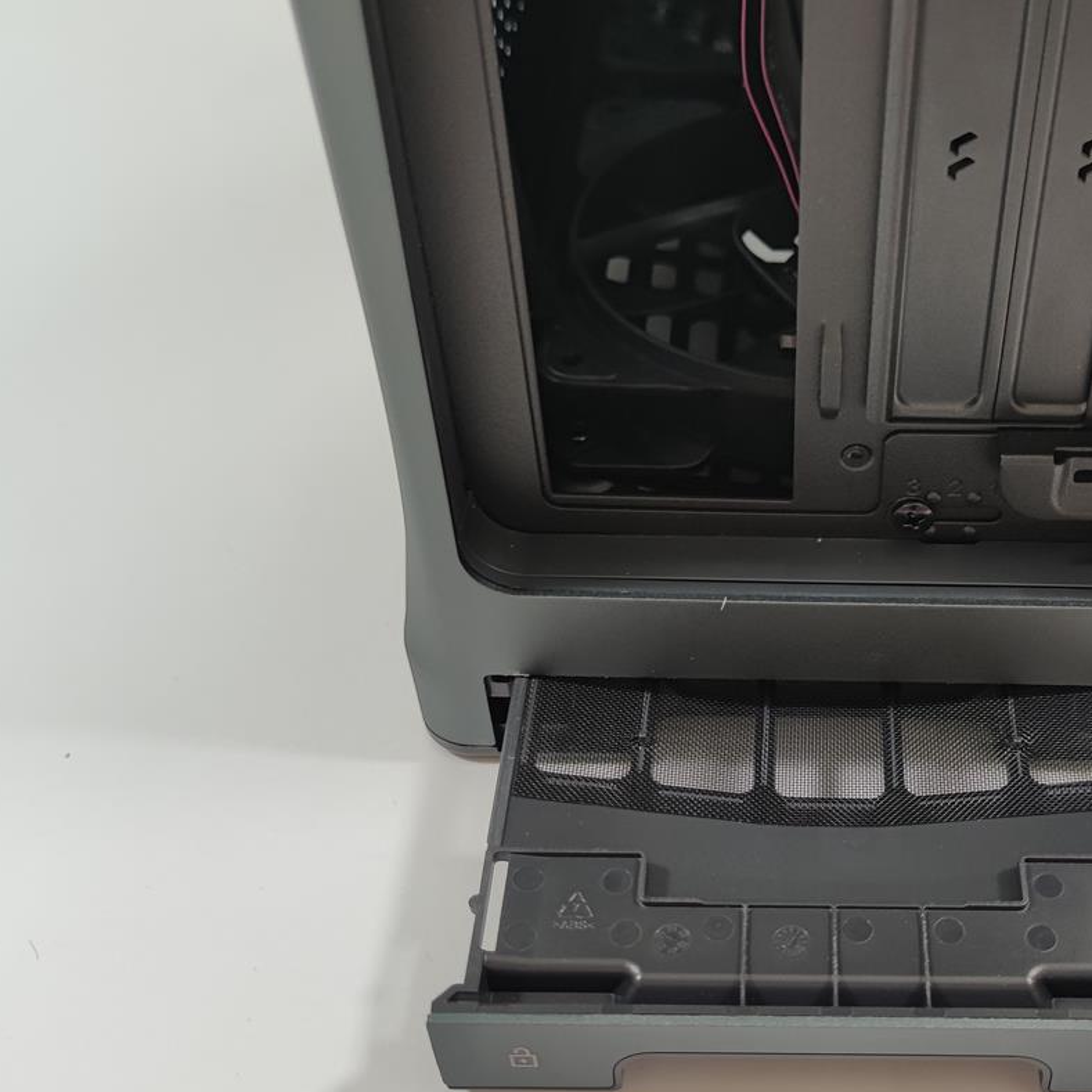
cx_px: 829
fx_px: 1499
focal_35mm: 42
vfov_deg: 39.8
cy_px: 666
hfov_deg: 38.9
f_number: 1.85
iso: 73
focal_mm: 6.78
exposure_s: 1/100
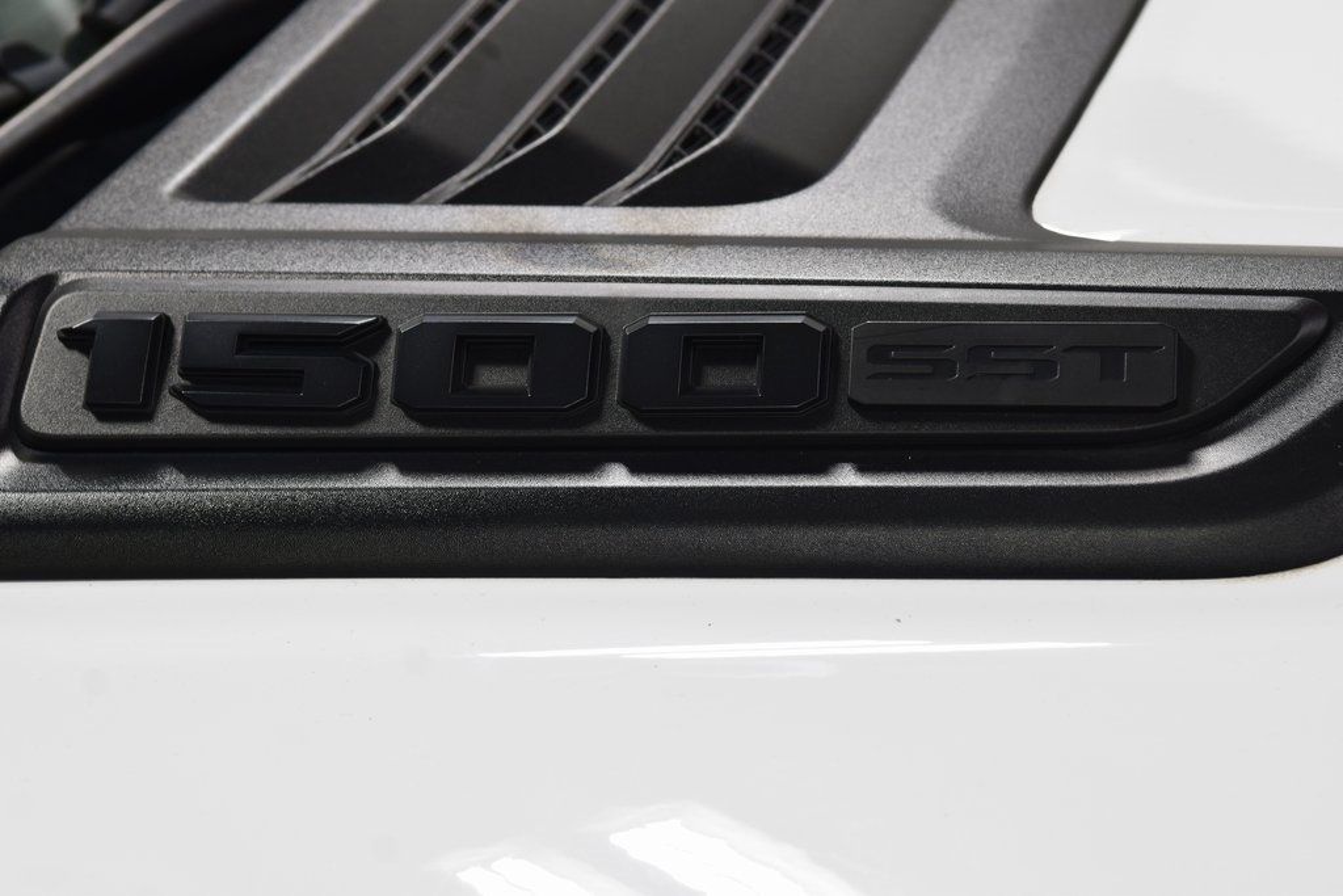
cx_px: 672
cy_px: 448
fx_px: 3917
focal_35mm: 105
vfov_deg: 13.0
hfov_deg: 19.5
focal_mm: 70
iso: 560
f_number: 7.1
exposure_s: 1/30
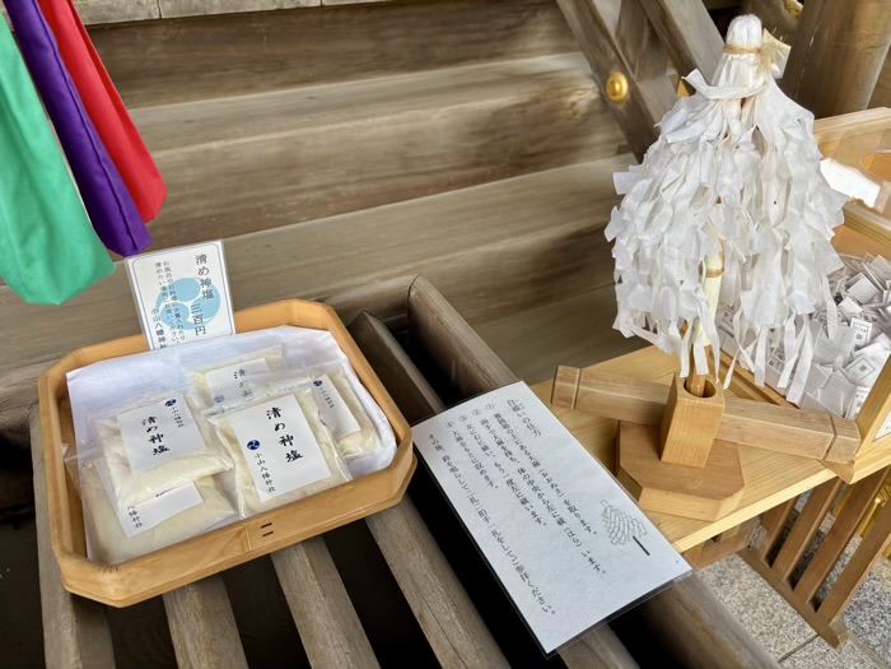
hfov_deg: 67.3
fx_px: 669
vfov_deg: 53.1
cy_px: 334
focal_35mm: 26
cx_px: 446
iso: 40
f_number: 1.6
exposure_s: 1/260
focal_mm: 5.96
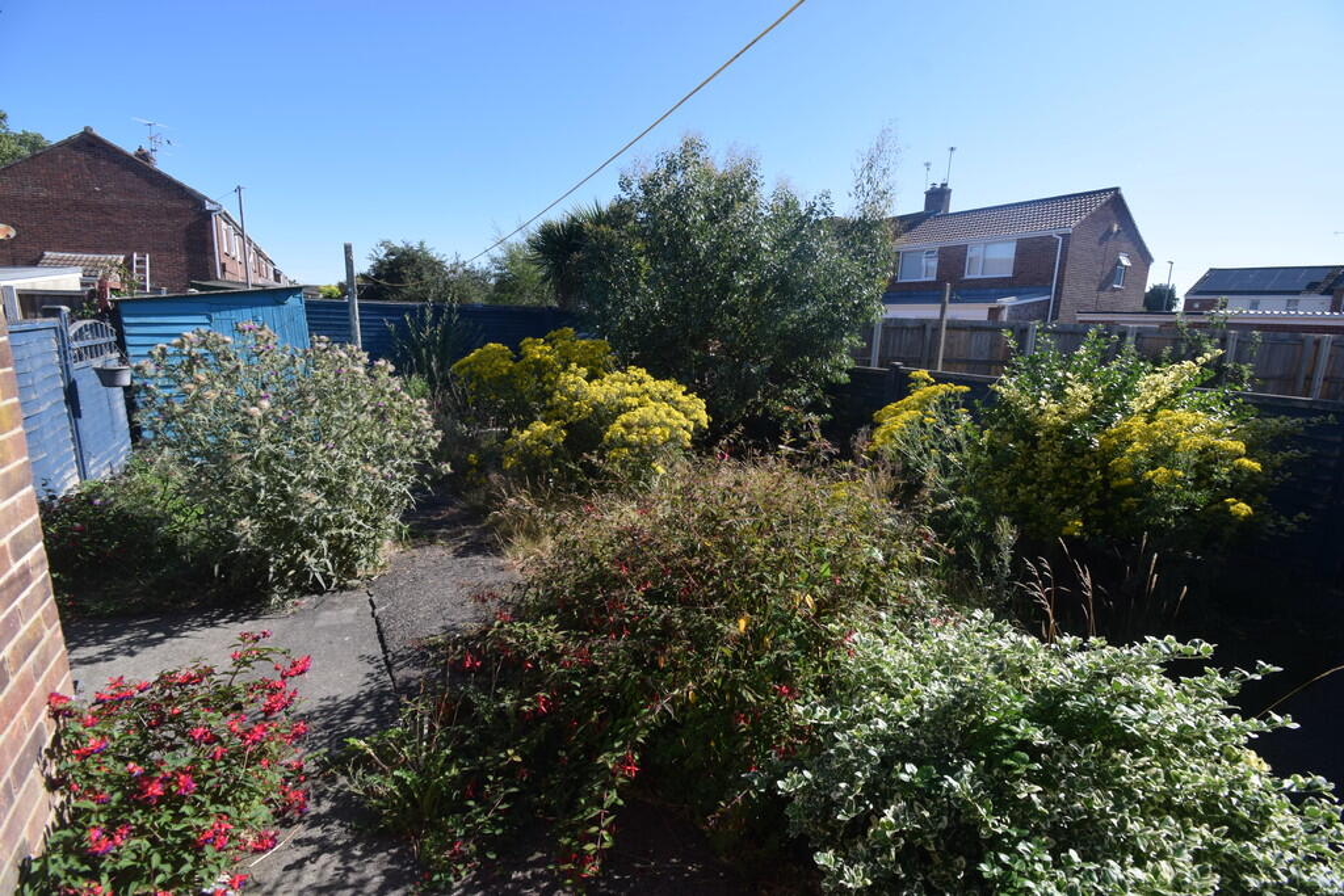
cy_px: 448
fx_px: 560
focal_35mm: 15
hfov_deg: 100.4
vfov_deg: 77.3
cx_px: 672
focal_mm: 10
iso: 200
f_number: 8
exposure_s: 1/250
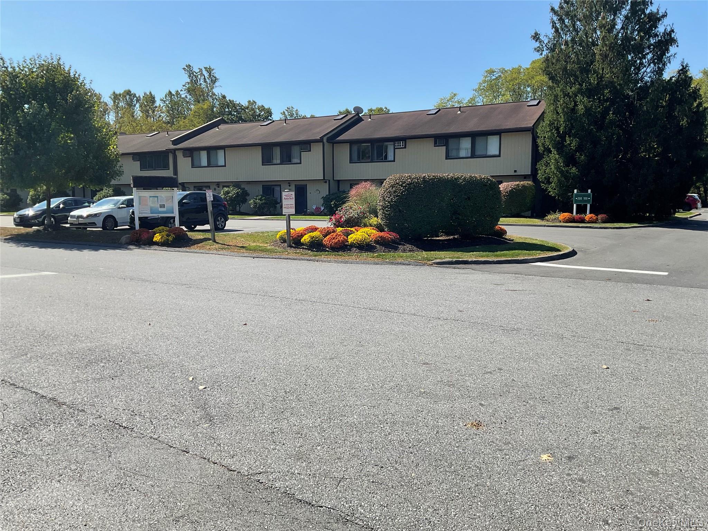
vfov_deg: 48.2
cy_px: 266
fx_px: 593
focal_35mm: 29
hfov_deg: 61.7
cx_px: 354
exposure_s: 1/1984
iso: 16
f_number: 1.8
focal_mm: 3
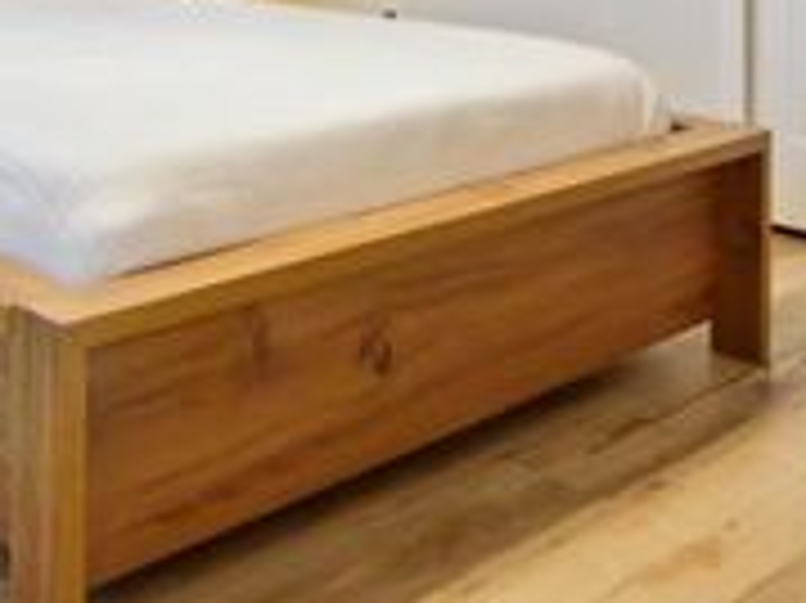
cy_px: -122
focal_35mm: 55
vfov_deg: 24.1
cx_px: 74
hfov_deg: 33.1
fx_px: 1280
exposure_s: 1/20
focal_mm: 7
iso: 3200
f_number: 4
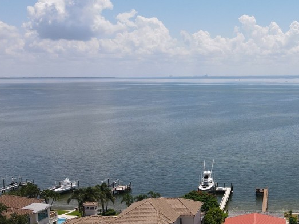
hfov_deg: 38.6
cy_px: 128
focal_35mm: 47
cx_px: 248
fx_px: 406
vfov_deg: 30.8
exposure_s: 1/1000
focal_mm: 4.5
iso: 110
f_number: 2.8
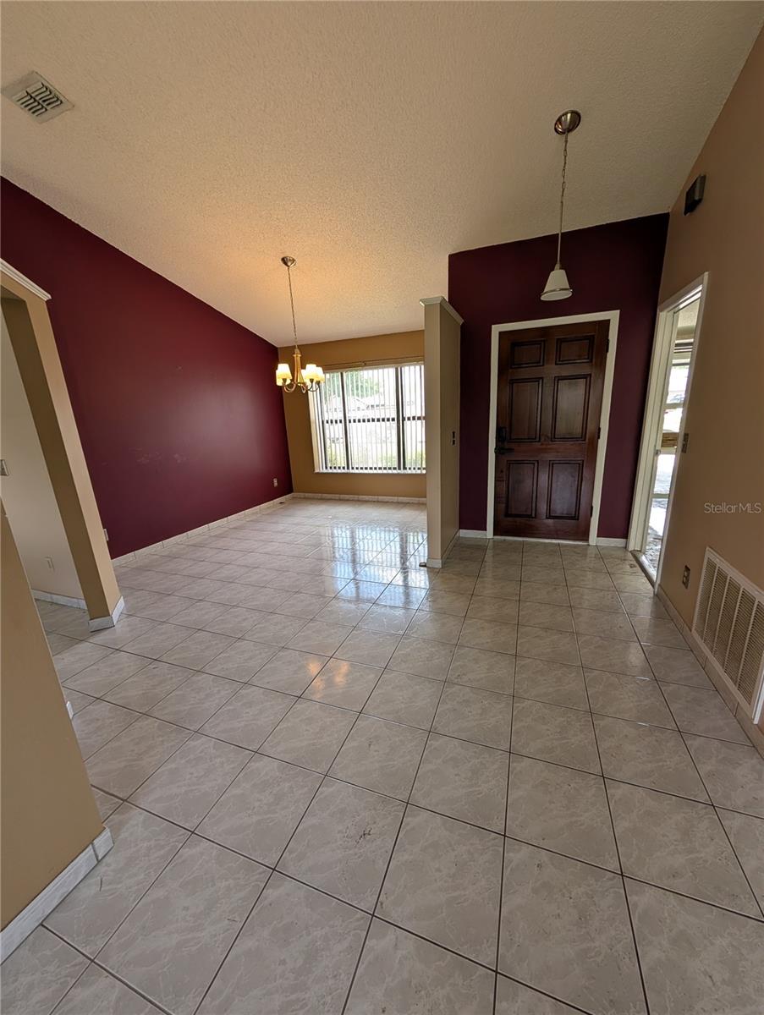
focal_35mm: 12
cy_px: 508
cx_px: 382
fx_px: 352
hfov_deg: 94.6
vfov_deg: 110.5
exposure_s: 1/154
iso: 48
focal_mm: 2.02
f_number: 1.7
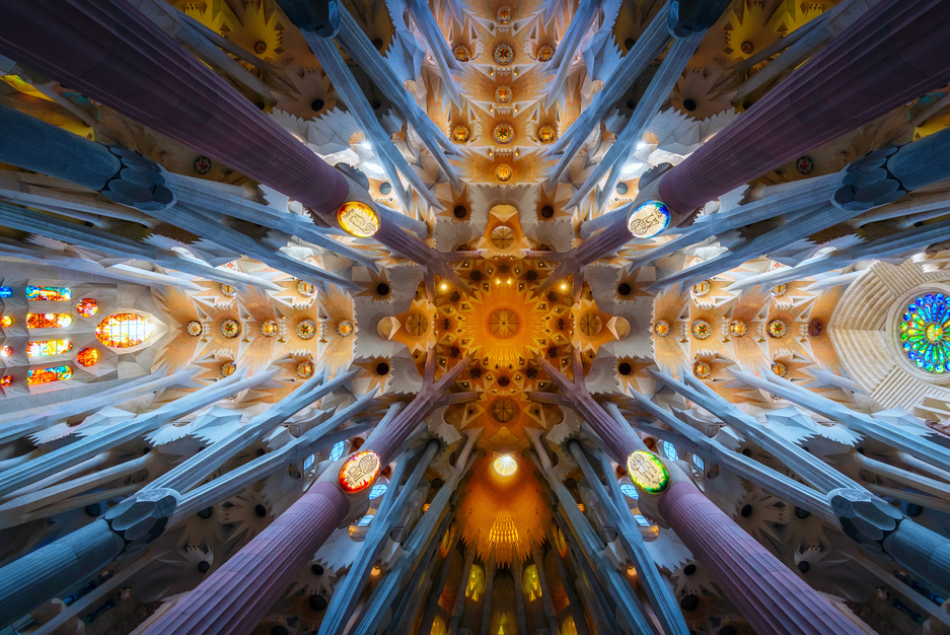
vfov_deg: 73.8
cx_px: 499
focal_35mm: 16
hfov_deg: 96.6
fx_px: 422
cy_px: 316
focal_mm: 15
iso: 200
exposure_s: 1/1000
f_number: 3.3
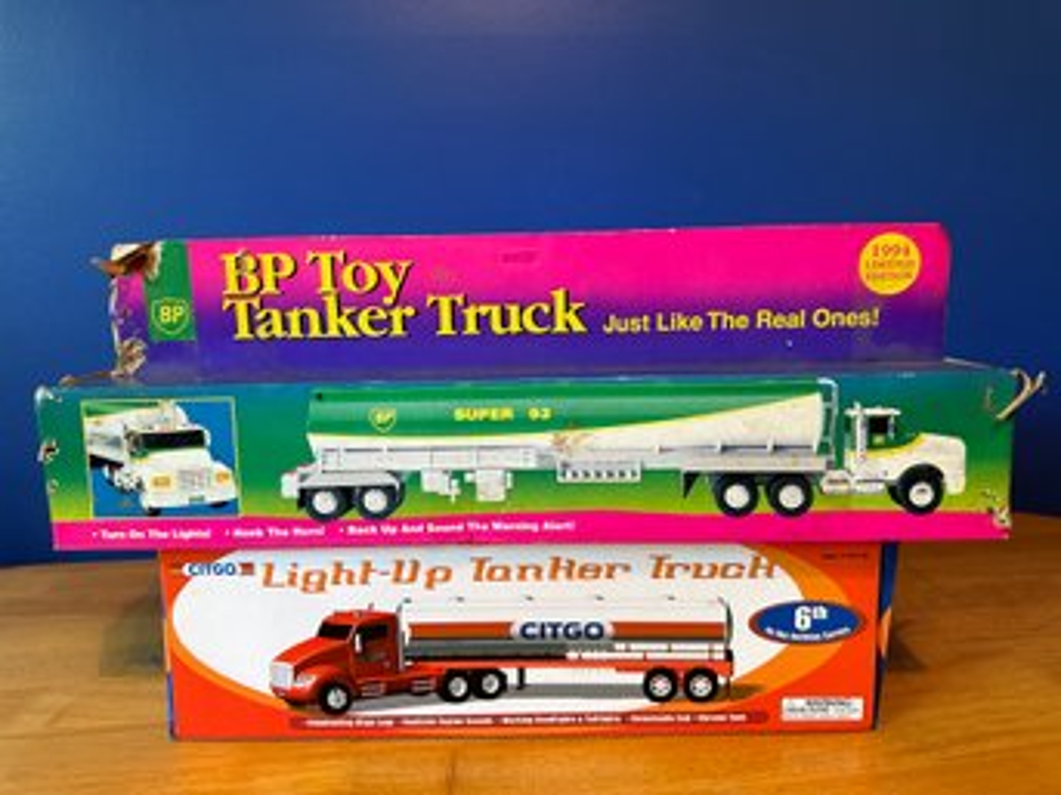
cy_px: 398
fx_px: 735
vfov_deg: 56.8
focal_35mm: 24
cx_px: 530
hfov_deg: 71.6
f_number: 1.78
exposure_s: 1/60
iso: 320
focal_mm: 6.86
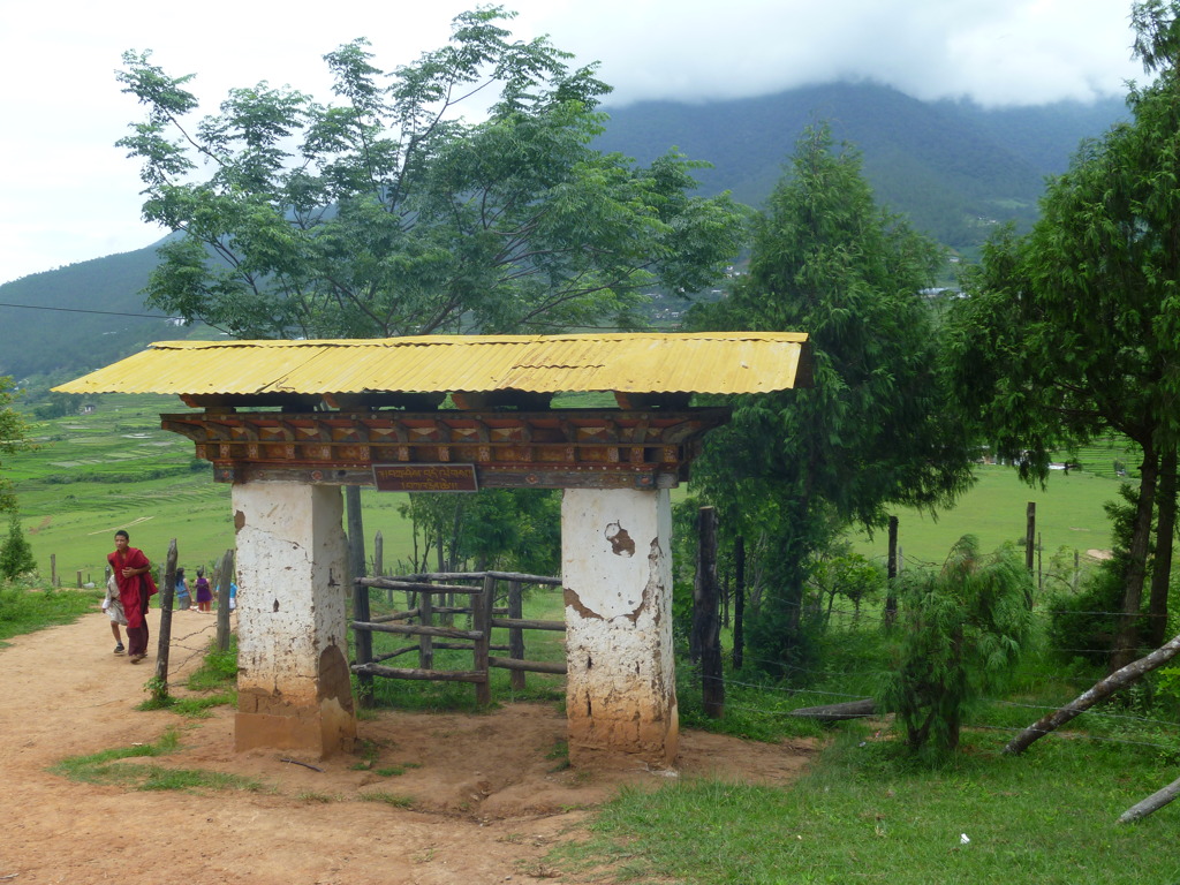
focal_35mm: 35
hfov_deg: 52.6
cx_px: 590
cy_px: 442
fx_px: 1193
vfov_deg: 40.7
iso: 80
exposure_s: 1/160
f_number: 5.6
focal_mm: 6.3
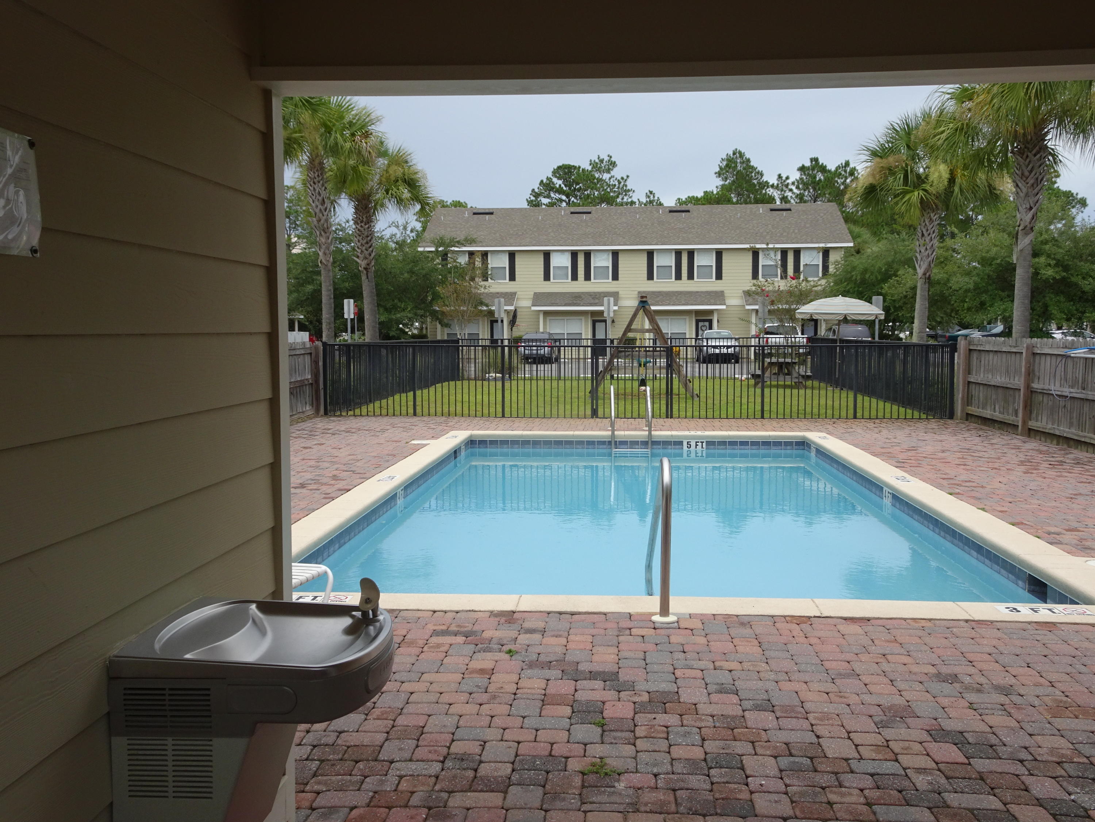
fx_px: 981
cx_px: 548
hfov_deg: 58.4
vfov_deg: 45.4
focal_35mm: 31
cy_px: 411
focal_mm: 5.26
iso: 80
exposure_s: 1/400
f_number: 4
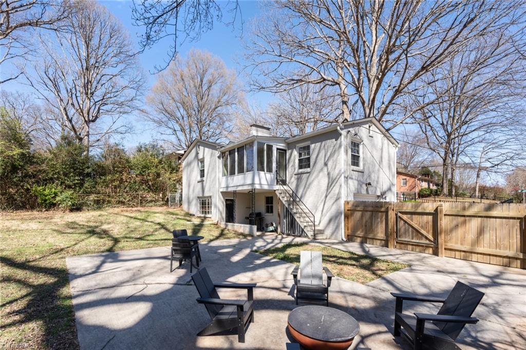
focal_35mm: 16
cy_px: 175
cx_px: 263
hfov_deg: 96.8
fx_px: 234
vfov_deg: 73.7
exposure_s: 1/125
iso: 320
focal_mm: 16
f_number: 8
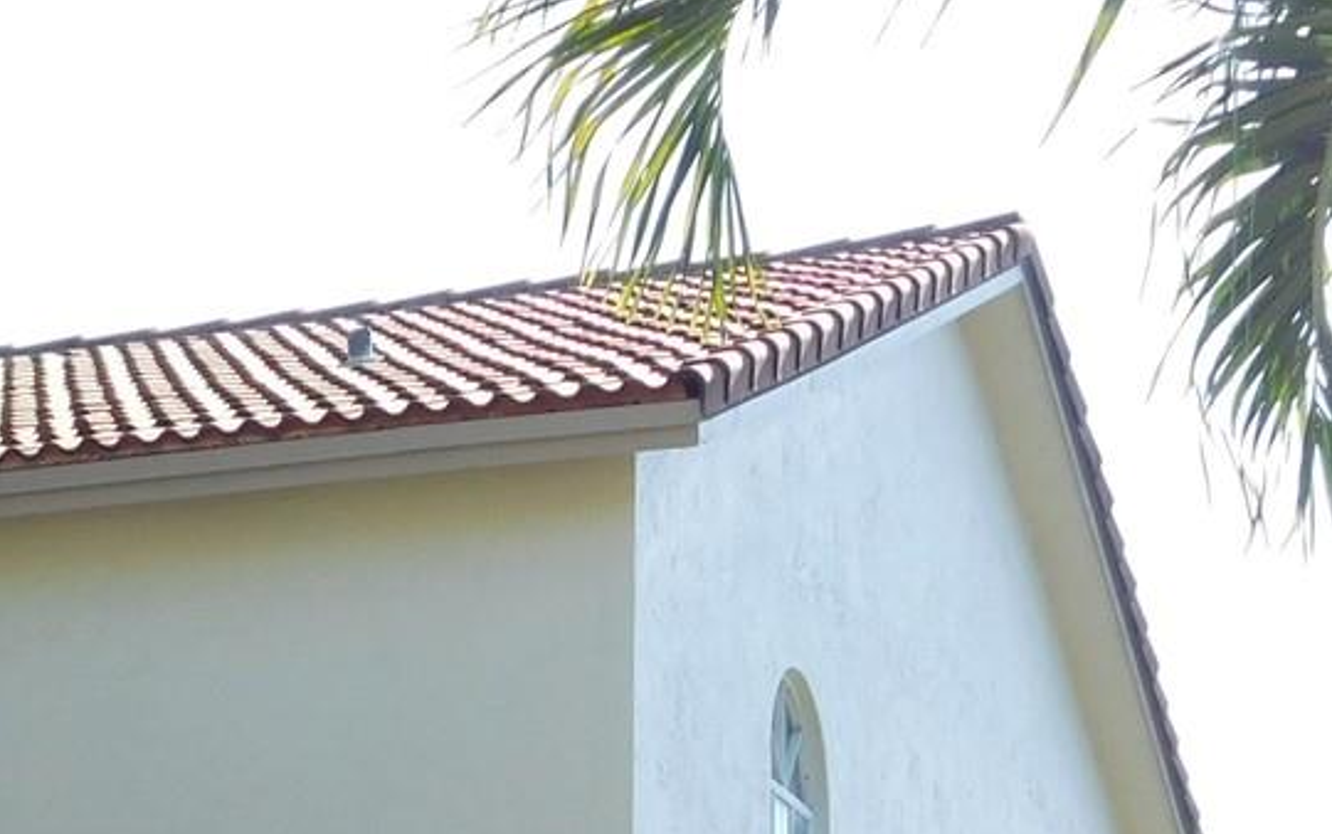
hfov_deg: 18.1
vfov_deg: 11.1
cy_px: 1313
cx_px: 111
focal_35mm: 113
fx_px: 4104
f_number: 3.5
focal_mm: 6.3
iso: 125
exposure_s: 1/500
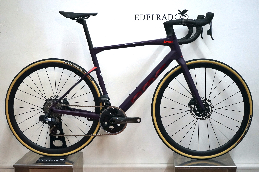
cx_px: 130
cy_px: 86
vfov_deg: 19.4
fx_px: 503
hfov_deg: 28.9
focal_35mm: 70
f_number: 5.6
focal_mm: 70
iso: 2500
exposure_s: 1/160
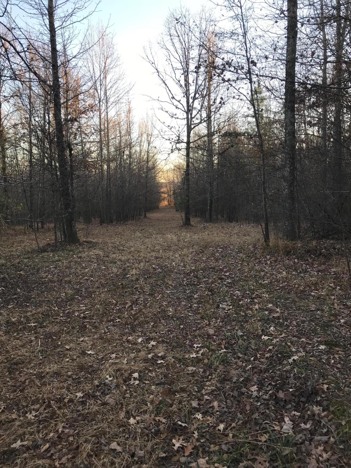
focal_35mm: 28
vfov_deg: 63.4
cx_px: 176
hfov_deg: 49.7
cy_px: 234
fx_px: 379
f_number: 1.8
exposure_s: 1/213
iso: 20
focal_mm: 3.99
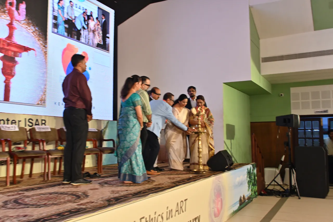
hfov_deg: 54.4
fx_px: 324
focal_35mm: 35
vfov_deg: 37.8
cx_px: 166
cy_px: 111
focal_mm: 35
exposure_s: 1/100
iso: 800
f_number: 5
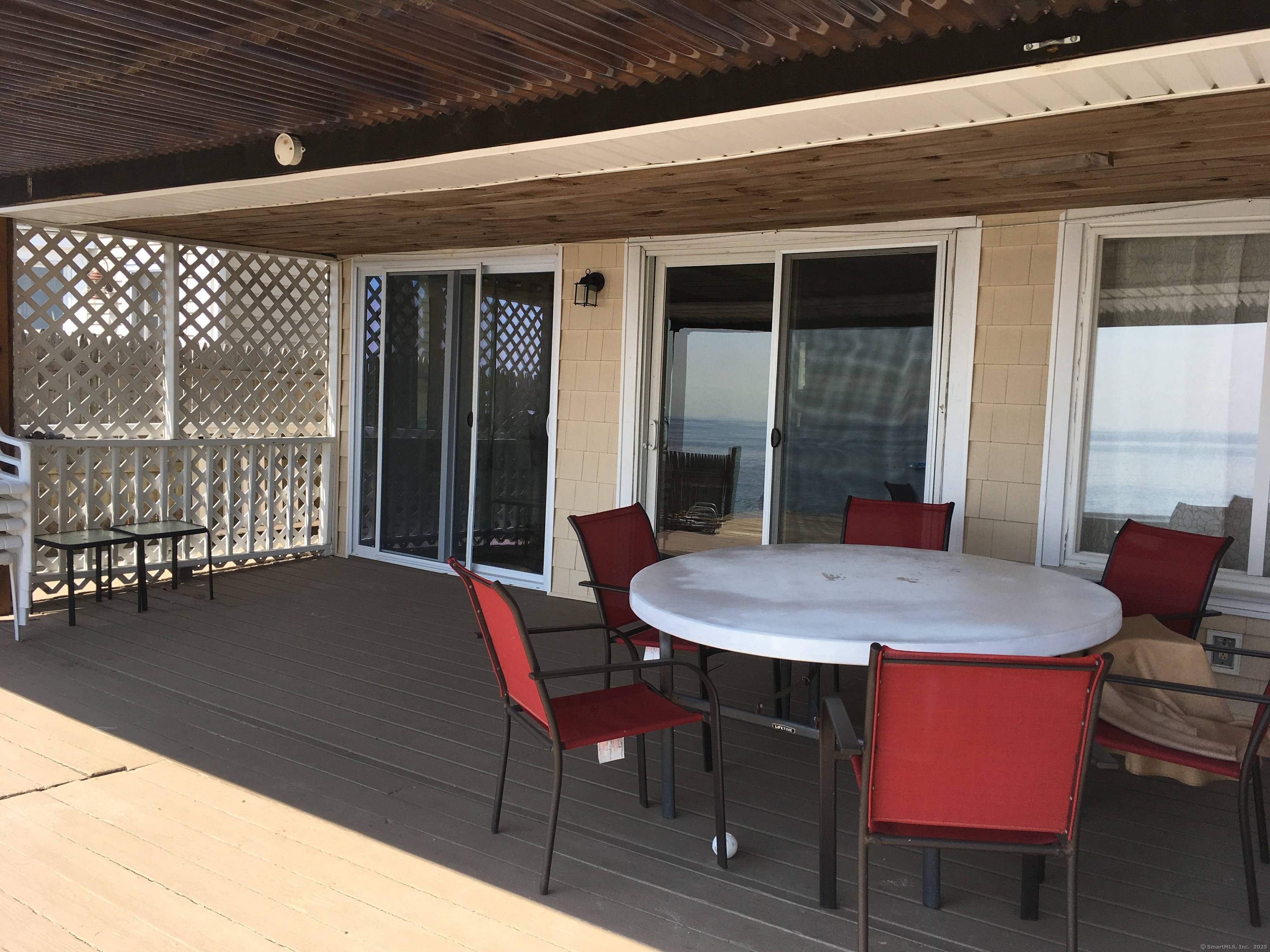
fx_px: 1064
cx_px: 635
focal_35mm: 29
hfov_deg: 61.7
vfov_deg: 48.2
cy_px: 476
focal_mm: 4.15
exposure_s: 1/674
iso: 25
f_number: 2.2
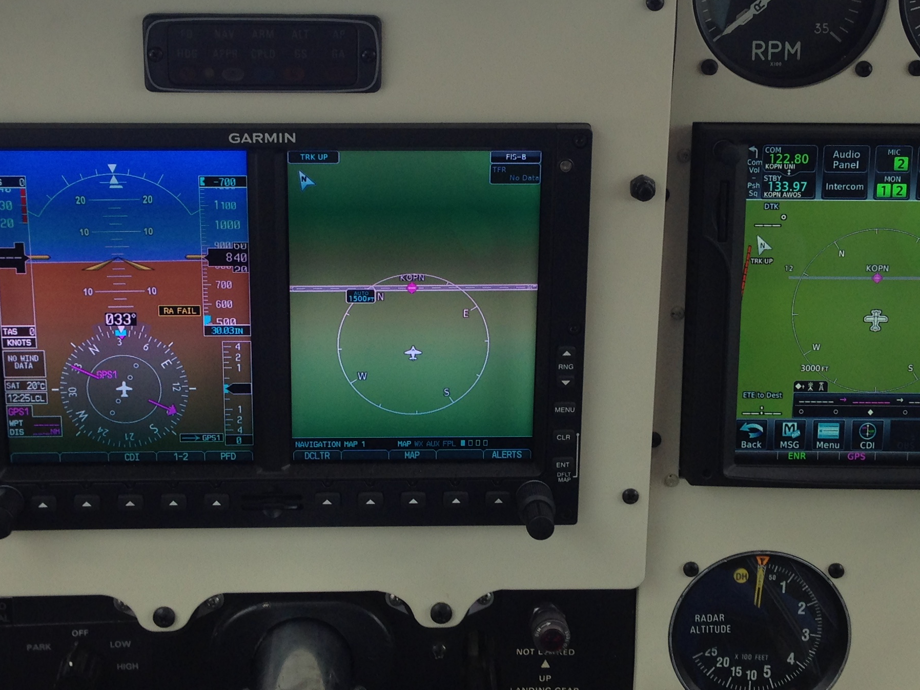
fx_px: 1595
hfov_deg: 32.1
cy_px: 185
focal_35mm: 60
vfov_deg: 24.2
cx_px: 399
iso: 50
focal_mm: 4.12
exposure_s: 1/215
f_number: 2.4
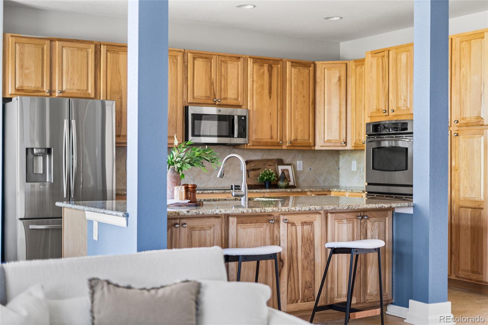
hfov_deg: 39.6
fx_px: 678
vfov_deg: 27.0
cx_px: 244
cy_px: 162
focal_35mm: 50
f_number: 1.8
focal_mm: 50
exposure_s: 1/30
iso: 400
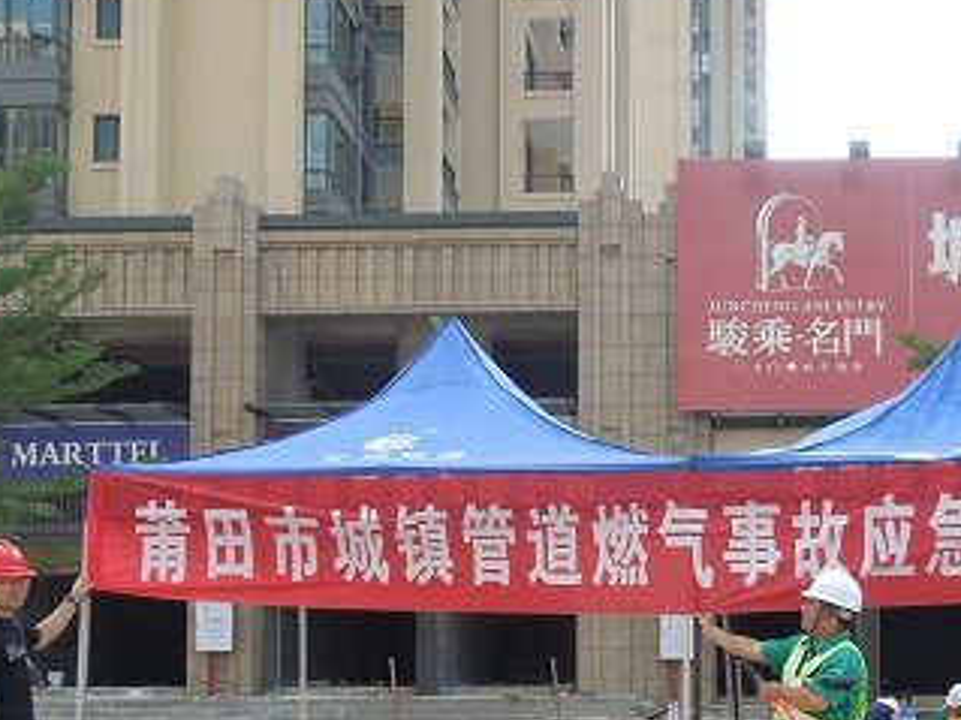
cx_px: 690
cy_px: 584
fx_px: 1304
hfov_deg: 39.6
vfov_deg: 30.1
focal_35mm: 47
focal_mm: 4.5
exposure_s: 1/400
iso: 100
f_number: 3.3
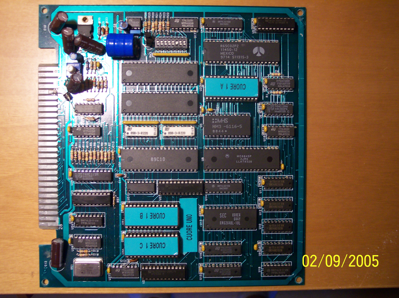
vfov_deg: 37.7
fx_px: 438
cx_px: 200
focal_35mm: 38
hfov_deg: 49.0
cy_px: 149
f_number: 2.8
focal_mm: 8
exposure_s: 1/10
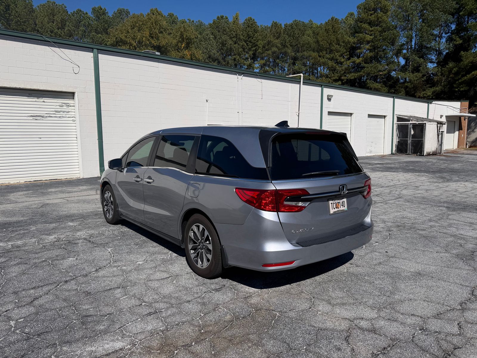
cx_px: 238
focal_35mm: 24
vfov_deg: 56.8
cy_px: 179
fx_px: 331
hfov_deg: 71.6
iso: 80
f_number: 1.78
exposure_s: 1/10309
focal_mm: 6.76
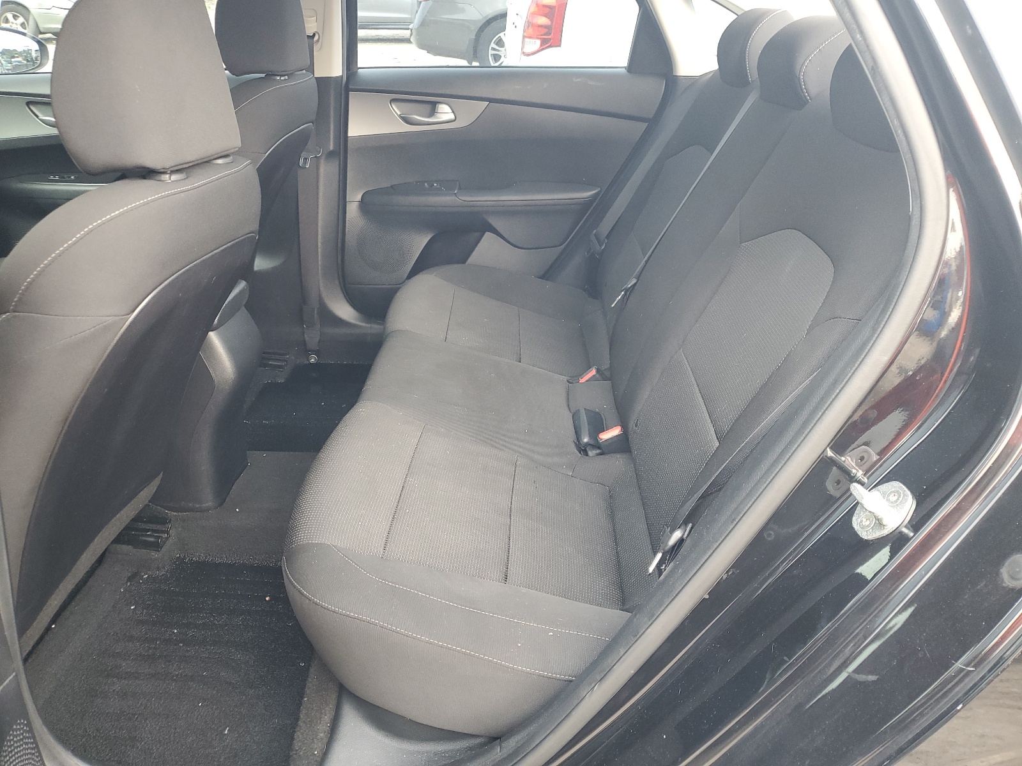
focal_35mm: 26
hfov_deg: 67.3
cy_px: 383
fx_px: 768
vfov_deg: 53.1
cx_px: 511
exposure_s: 1/60.2
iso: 81
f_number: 1.5
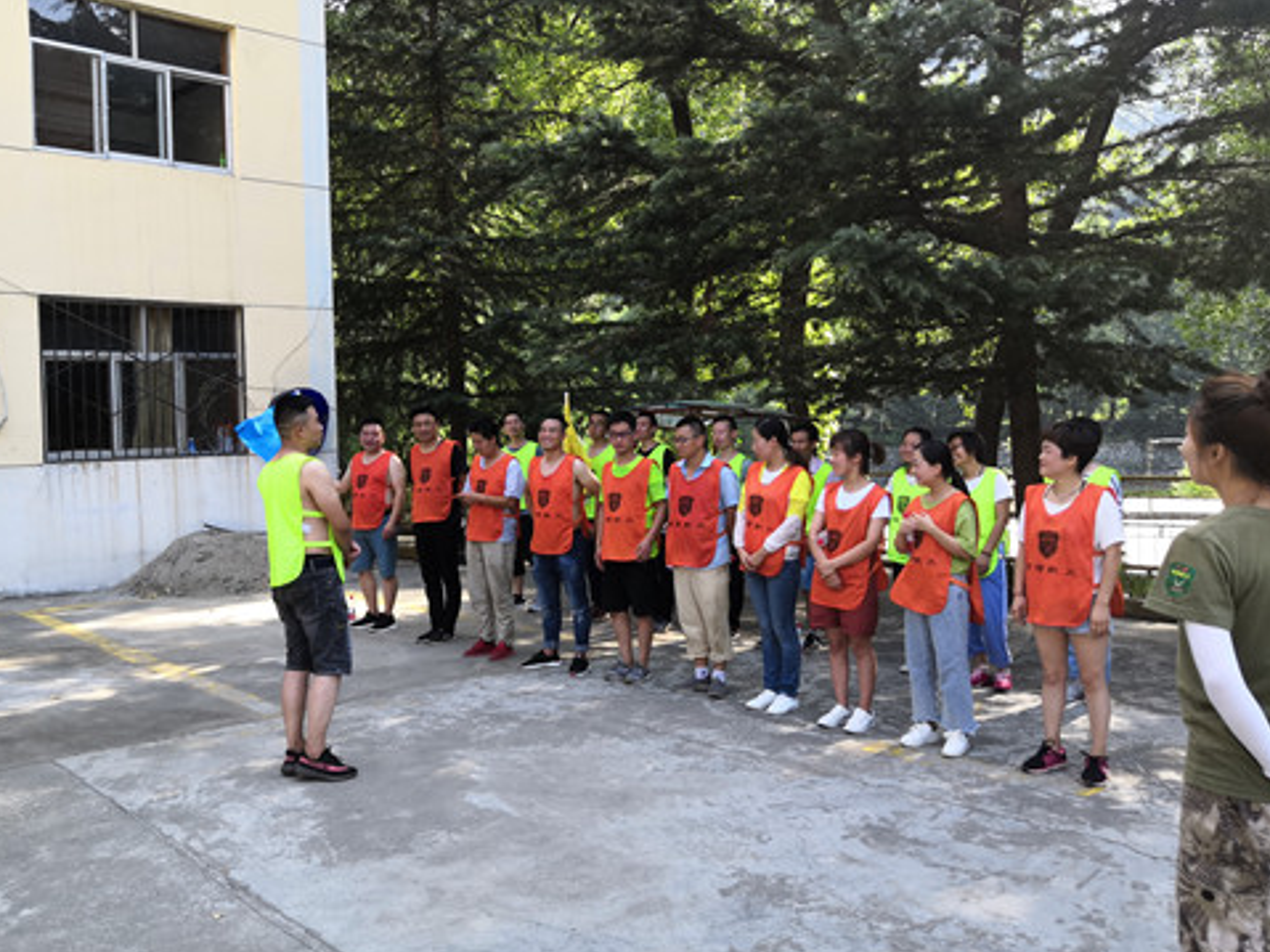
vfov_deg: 45.4
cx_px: 567
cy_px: 430
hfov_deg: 58.2
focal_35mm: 31
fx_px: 1137
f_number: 1.8
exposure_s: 1/160
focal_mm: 3.95
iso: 50
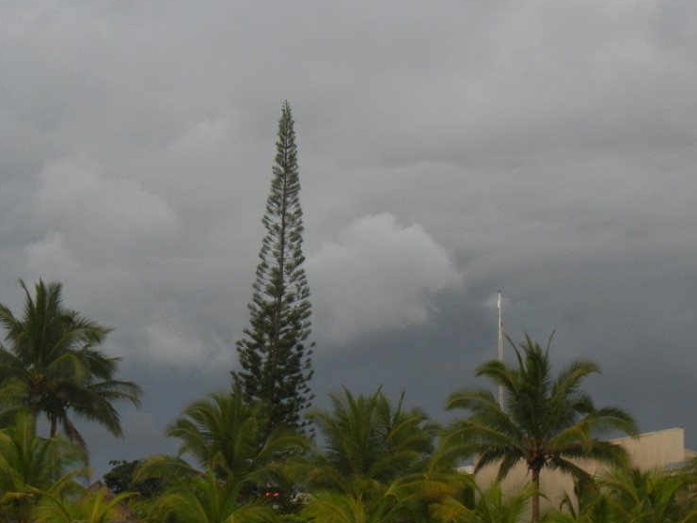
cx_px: 272
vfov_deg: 15.7
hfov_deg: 20.8
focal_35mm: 94
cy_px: 317
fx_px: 1893
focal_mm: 12.2
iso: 400
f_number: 4.1
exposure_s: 1/2.3
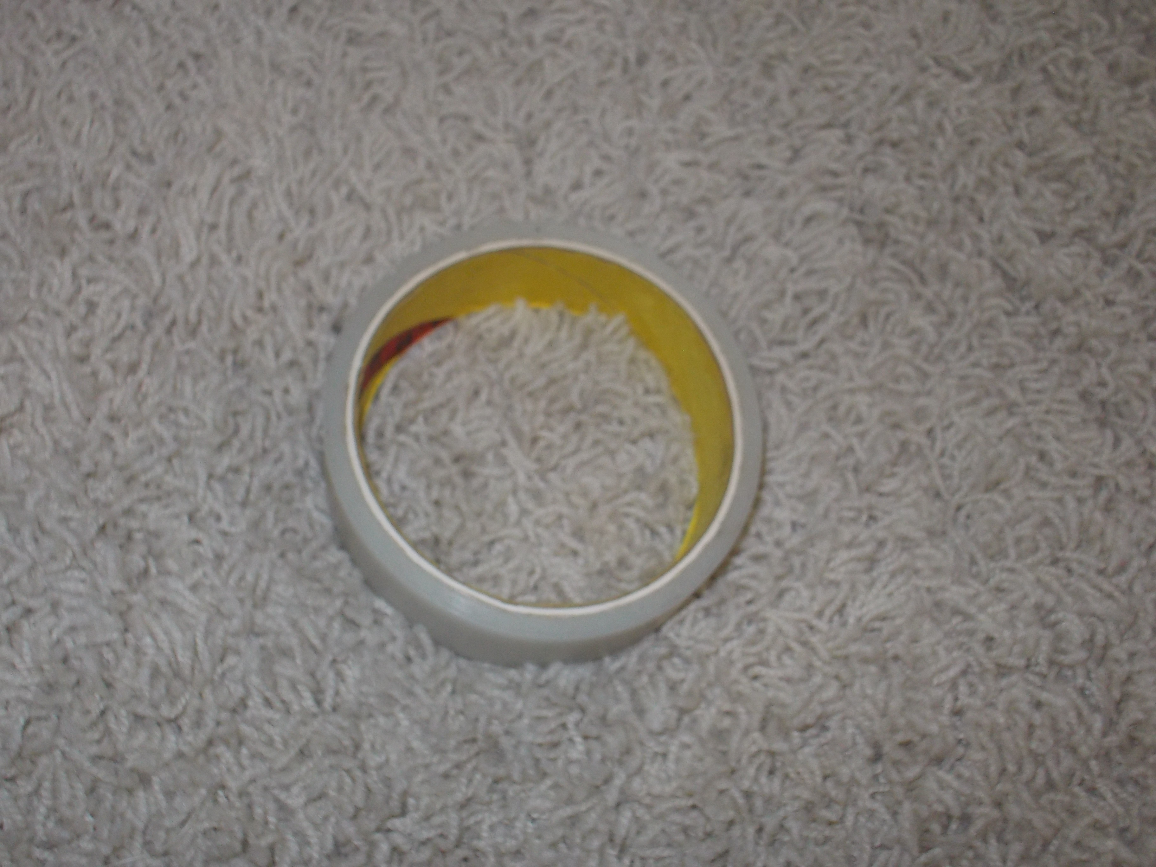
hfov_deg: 50.1
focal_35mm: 37
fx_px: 1236
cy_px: 434
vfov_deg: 38.7
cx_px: 578
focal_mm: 5.2
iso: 200
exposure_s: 1/30
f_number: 3.7
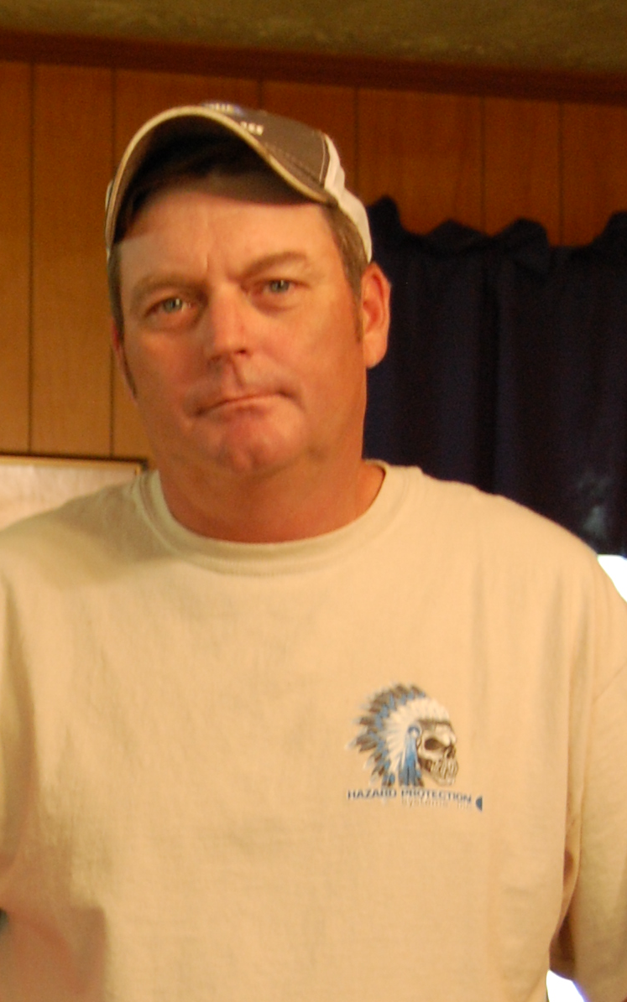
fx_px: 3362
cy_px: 976
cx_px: -82
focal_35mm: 123
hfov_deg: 10.5
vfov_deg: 16.6
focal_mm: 32
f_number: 4.5
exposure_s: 1/25
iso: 800
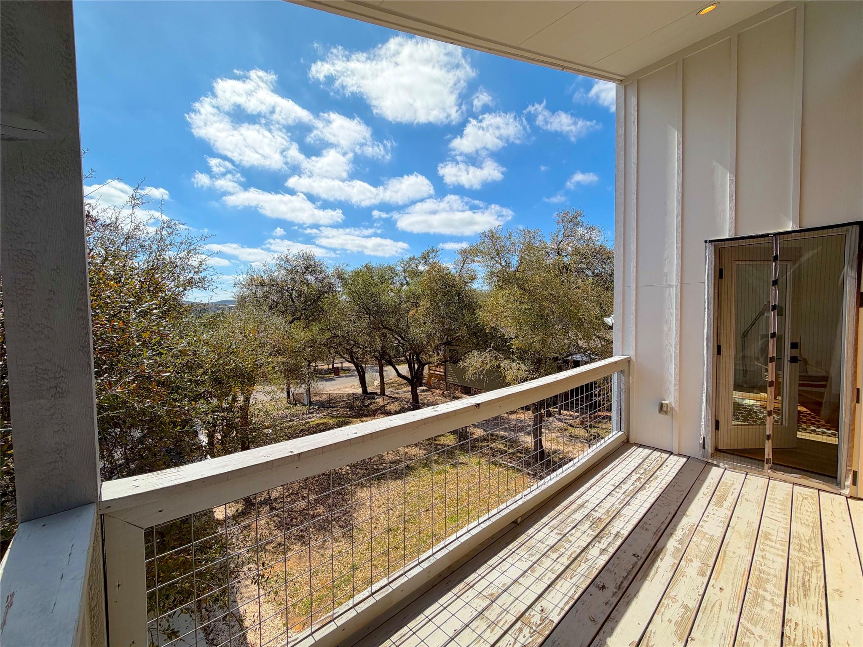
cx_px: 432
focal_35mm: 14
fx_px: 349
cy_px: 324
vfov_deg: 85.7
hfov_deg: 102.1
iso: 20
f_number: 2.2
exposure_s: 1/1259
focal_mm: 2.22
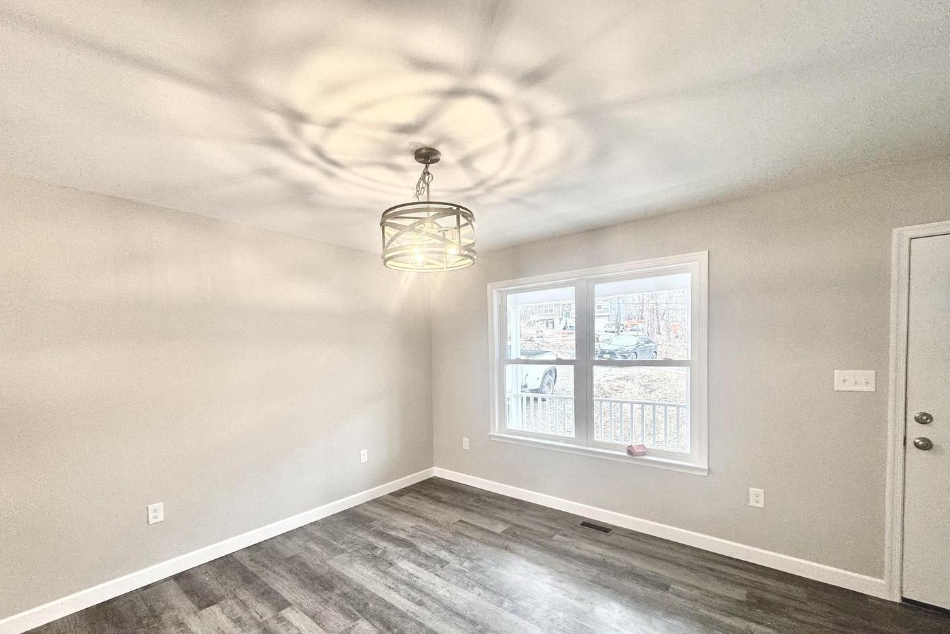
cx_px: 463
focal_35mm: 15
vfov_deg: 76.9
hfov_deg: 100.4
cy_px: 363
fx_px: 396
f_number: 2.2
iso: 125
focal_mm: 2.22
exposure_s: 1/120
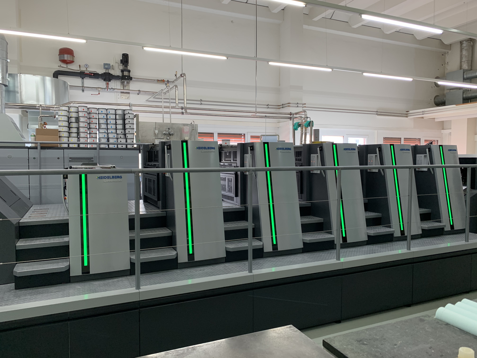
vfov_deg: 53.1
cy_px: 179
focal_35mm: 26
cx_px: 238
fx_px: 358
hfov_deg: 67.3
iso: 64
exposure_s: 1/50
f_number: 1.8
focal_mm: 4.25
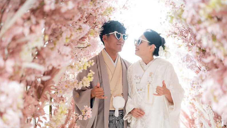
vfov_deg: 13.4
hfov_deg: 23.7
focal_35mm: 90
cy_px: 73
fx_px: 542
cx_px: 114
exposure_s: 1/160
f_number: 1.8
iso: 125
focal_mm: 85
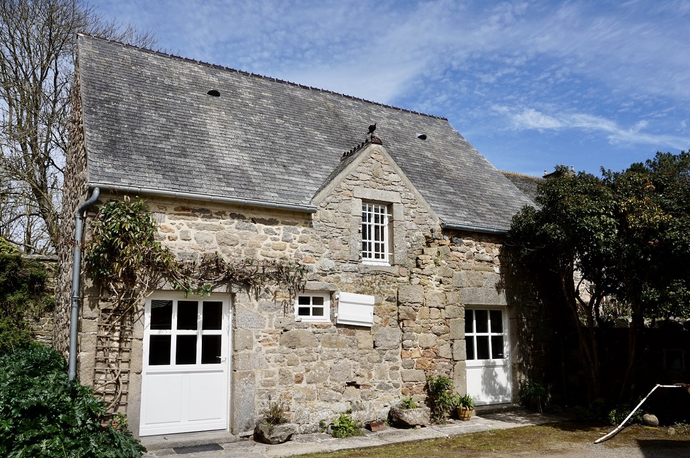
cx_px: 359
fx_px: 536
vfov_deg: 46.3
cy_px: 243
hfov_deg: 65.5
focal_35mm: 28
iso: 100
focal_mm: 16
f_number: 14
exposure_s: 1/125
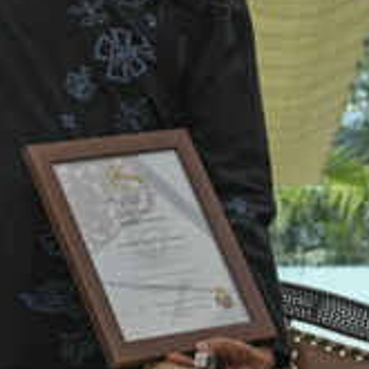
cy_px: 93
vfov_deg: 8.8
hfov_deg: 8.8
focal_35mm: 198
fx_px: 2388
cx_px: 31
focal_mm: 50
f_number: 6.3
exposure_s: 1/160
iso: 100
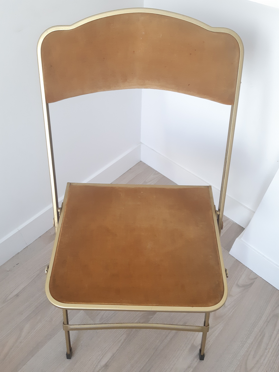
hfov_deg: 53.1
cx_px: 140
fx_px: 279
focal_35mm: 26
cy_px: 186
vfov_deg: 67.3
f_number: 1.7
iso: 200
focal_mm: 3.93
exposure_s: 1/60
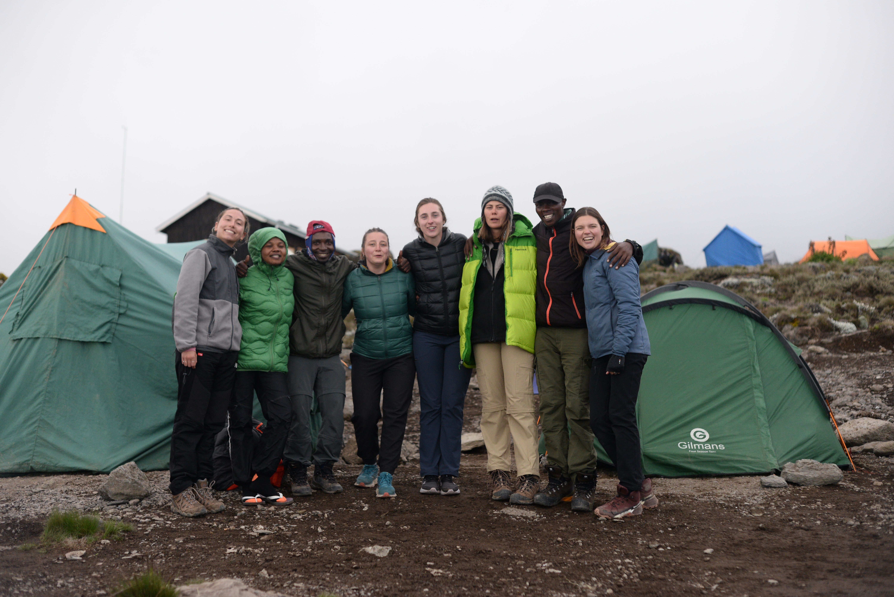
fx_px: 1242
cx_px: 447
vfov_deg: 27.0
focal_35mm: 50
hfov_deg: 39.6
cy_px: 298
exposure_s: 1/2500
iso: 1600
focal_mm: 50
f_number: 2.8
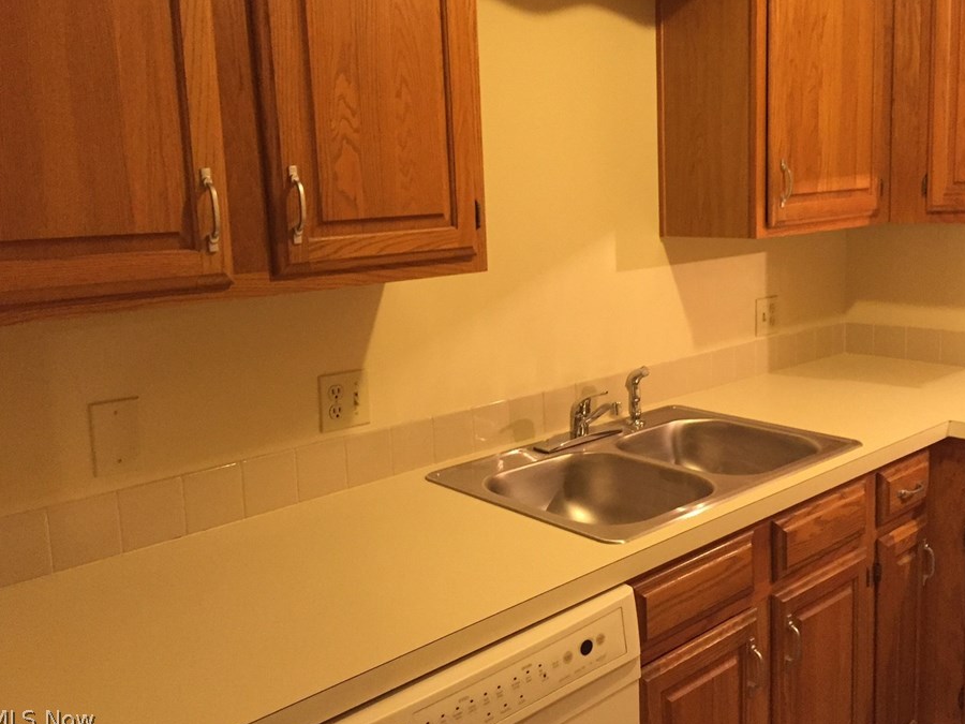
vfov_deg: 42.9
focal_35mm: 33
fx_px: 920
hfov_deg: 55.2
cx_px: 532
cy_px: 325
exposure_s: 1/30
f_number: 2.2
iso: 250
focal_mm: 4.15
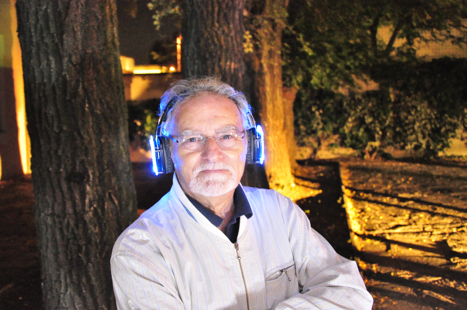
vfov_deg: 31.8
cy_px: 155
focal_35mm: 42
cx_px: 234
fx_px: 544
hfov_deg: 46.4
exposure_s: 1/5
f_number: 4
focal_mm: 28
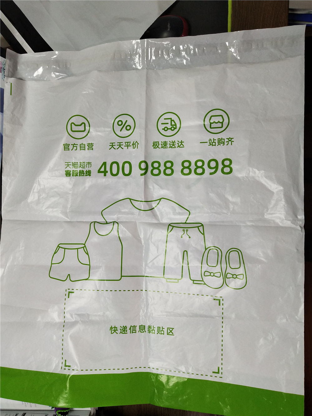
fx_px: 360
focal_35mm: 30
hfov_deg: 46.8
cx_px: 156
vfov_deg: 60.0
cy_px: 208
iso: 177
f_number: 1.8
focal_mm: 3.95
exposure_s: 1/100
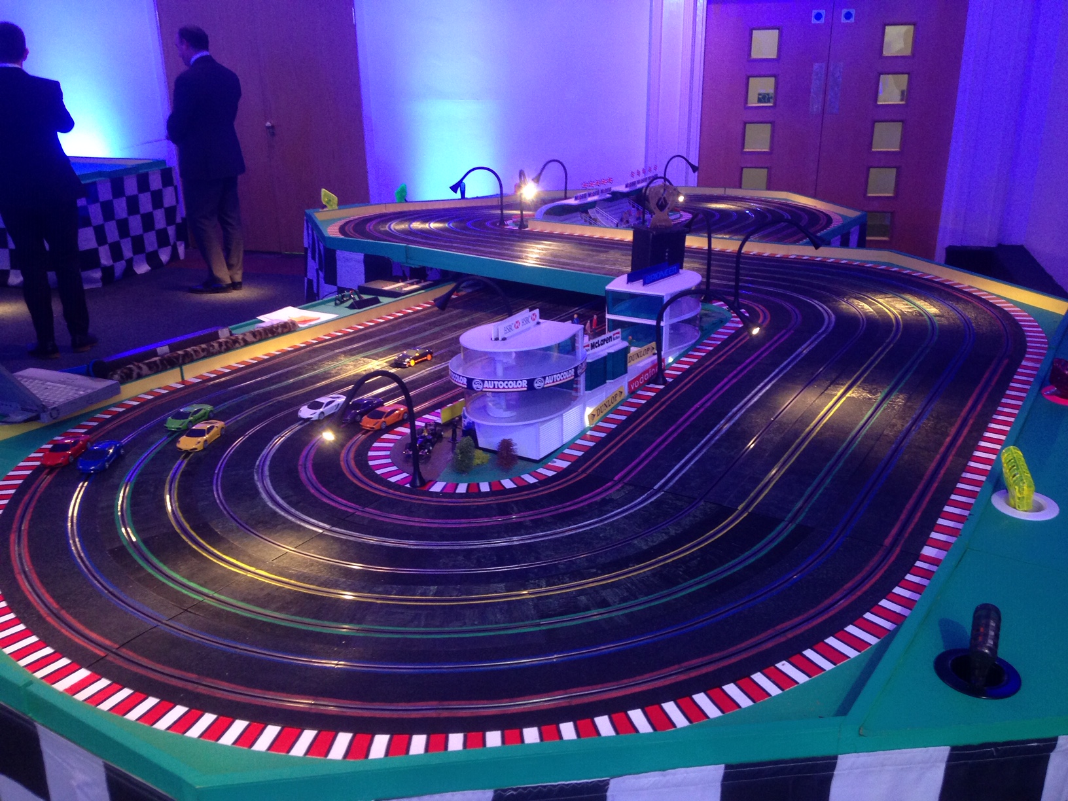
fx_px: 1018
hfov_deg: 55.4
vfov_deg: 42.9
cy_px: 400
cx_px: 534
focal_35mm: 33
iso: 125
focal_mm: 4.12
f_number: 2.4
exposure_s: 1/20
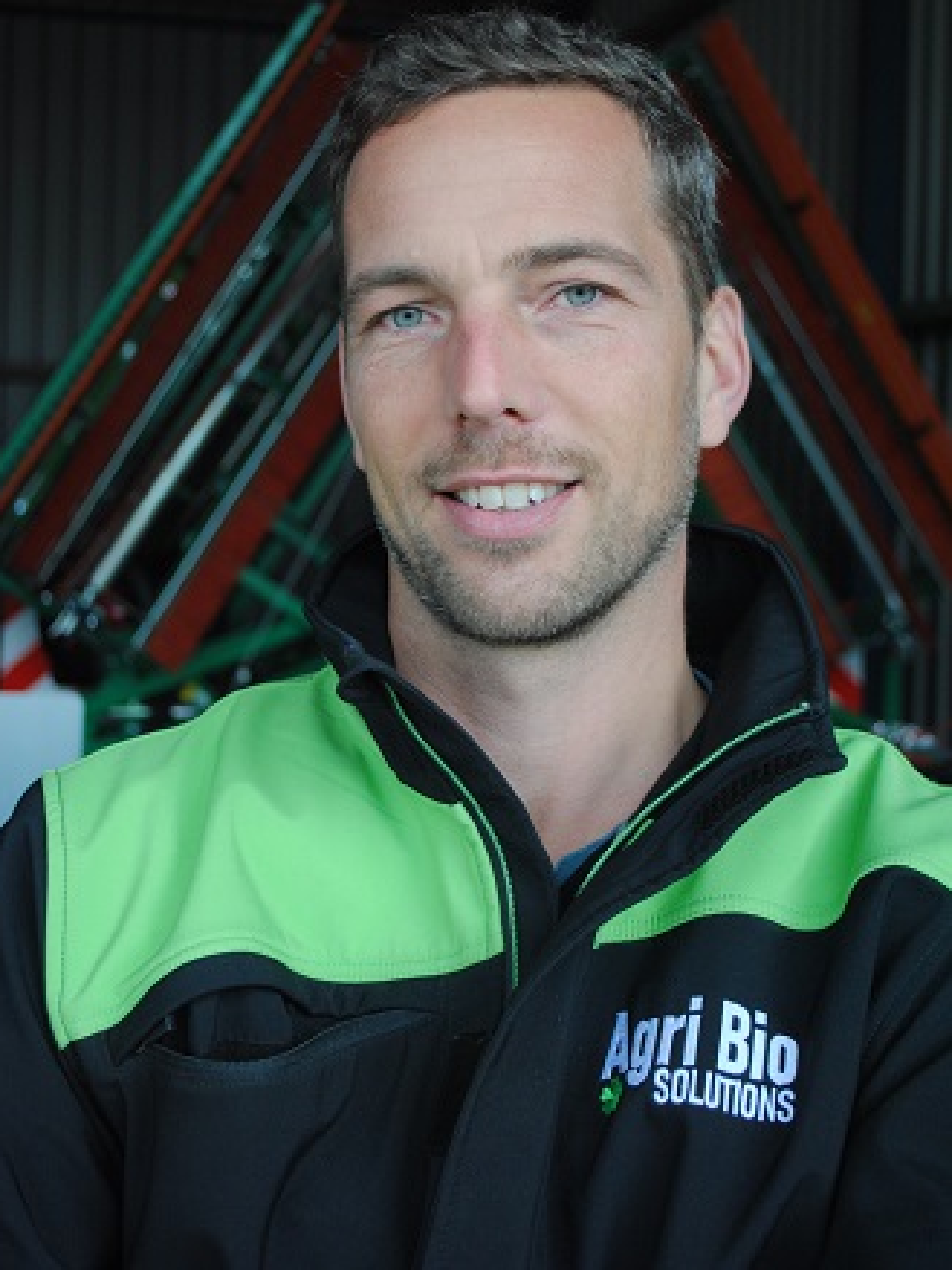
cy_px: 561
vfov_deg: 33.5
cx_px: 475
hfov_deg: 25.4
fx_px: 2111
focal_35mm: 58
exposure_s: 1/30
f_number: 5
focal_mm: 35
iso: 400
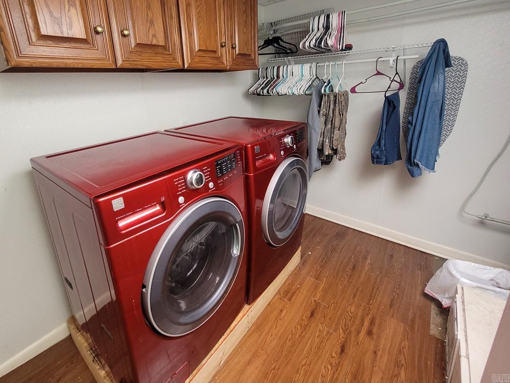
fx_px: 236
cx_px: 227
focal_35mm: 16
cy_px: 148
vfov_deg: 77.0
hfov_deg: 94.1
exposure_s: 1/60
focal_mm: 1.74
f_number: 2.2
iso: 400
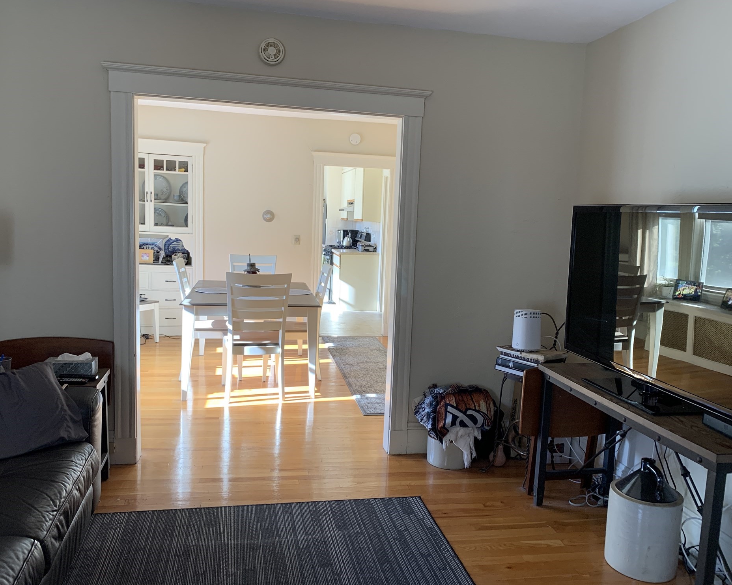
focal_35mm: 28
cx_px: 359
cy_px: 298
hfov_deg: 62.2
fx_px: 607
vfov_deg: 51.5
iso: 100
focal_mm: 4.25
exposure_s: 1/89
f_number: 1.8
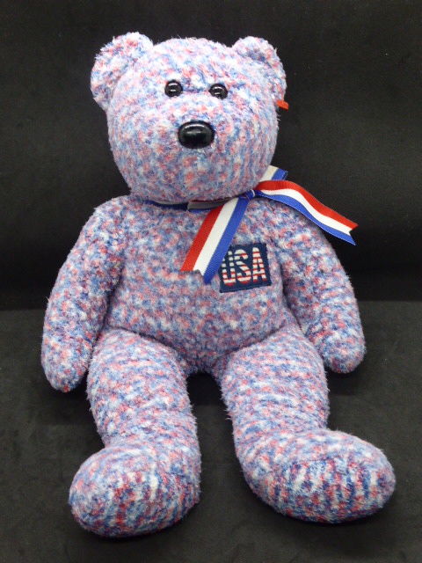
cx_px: 211
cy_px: 282
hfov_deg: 33.6
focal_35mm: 43
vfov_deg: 43.9
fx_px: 699
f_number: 3.9
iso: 400
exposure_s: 1/50
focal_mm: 7.4
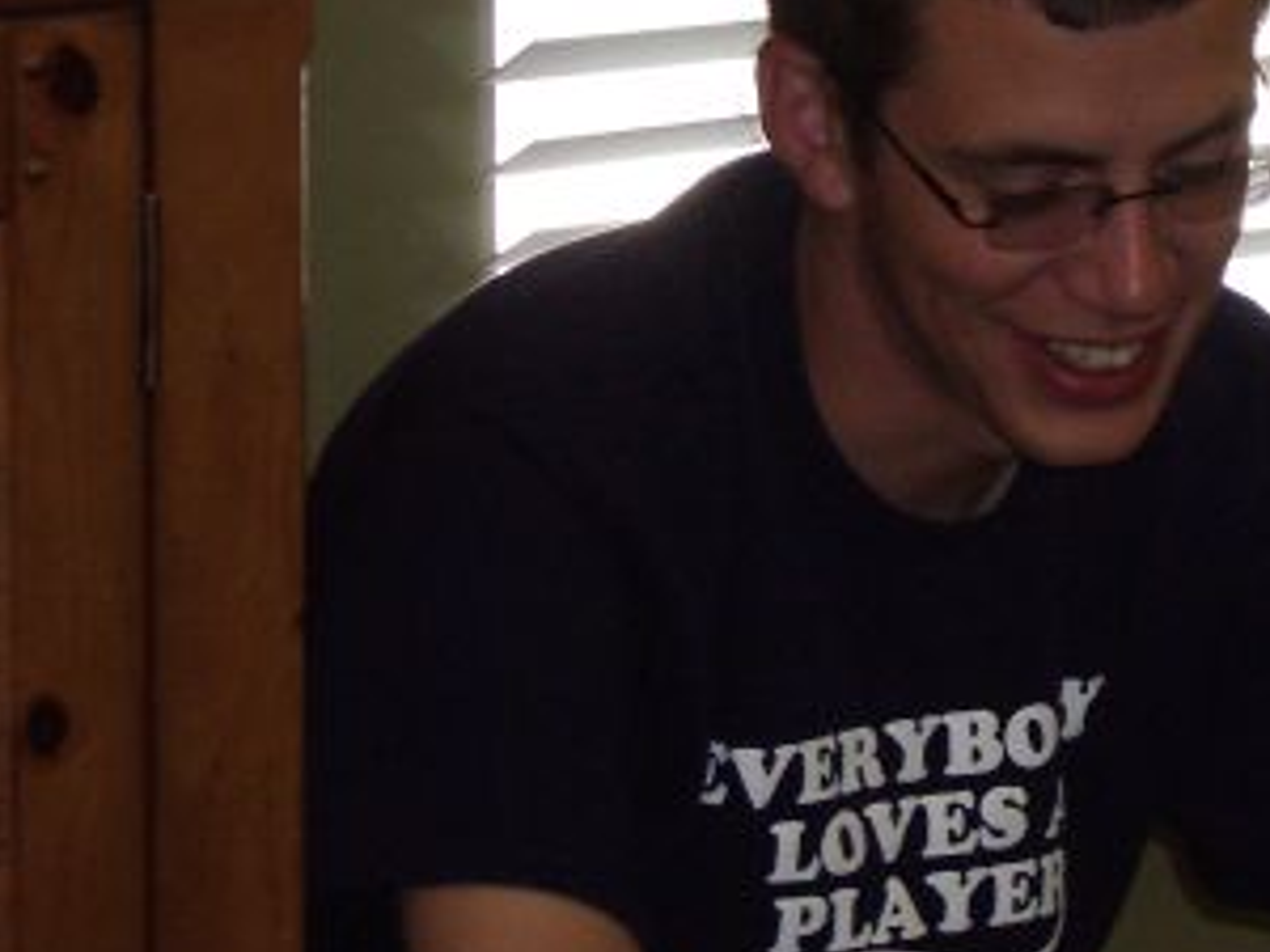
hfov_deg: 10.5
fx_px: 6897
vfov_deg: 7.9
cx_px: 1113
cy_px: 262
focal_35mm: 188
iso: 200
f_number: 4.4
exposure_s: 1/60
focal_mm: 14.6
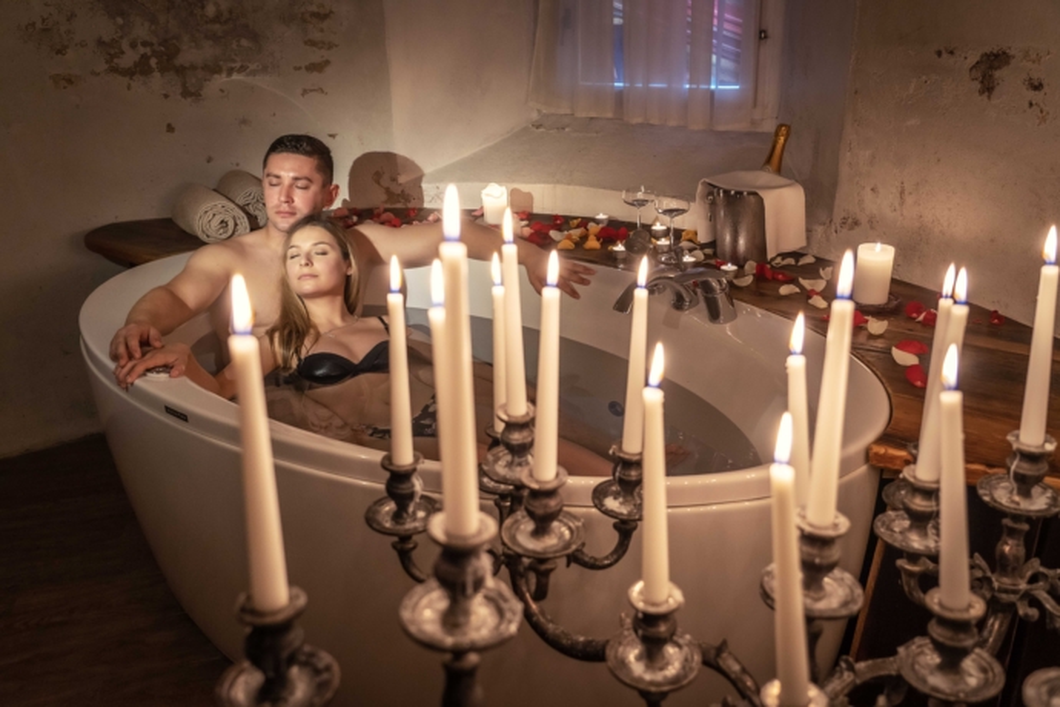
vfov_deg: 43.6
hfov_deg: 61.9
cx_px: 530
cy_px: 354
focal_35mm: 30
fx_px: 883
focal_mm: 30
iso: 1000
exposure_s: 1/40
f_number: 4
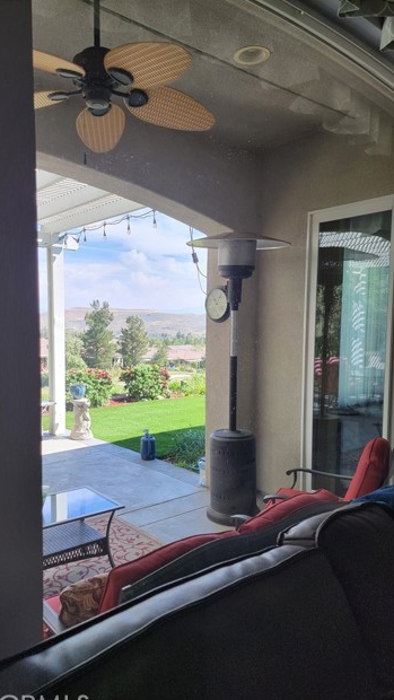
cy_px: 360
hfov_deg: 42.8
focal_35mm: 27
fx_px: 501
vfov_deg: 69.8
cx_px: 166
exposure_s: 1/120
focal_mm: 6.7
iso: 40
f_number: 1.8
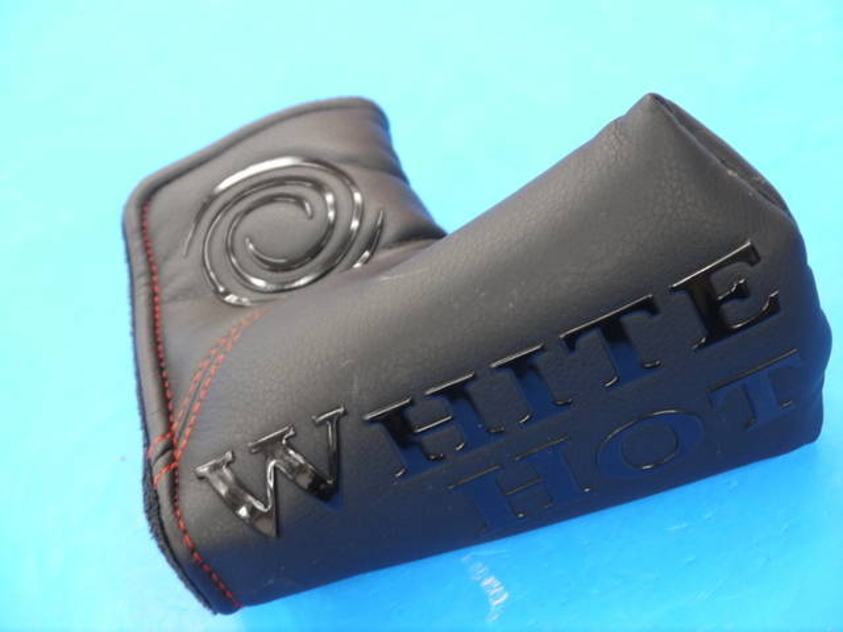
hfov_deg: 23.3
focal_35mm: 84
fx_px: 2046
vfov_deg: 17.6
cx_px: 422
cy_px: 316
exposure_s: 1/40
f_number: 5.6
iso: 800
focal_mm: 42
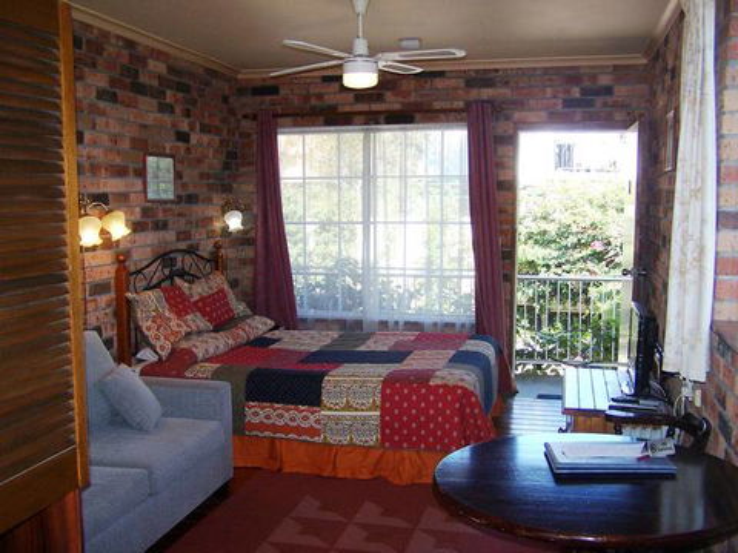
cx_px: 369
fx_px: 810
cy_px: 276
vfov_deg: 37.7
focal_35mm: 38
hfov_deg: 49.0
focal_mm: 6.3
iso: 140
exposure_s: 1/180
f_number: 2.8
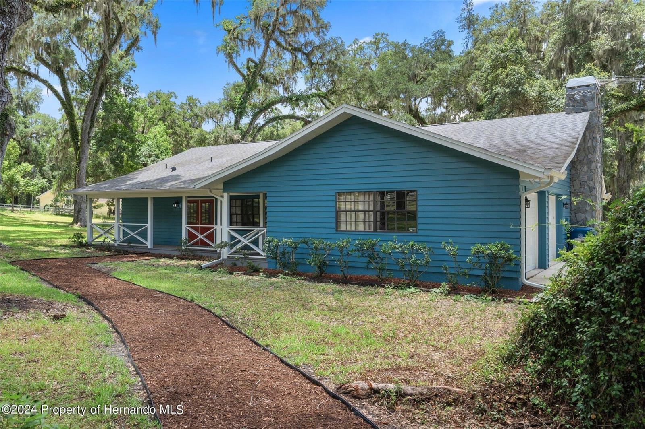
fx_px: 484
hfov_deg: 67.4
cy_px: 214
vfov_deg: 47.9
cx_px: 322
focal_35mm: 27
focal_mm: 27
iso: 400
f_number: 8
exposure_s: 1/250
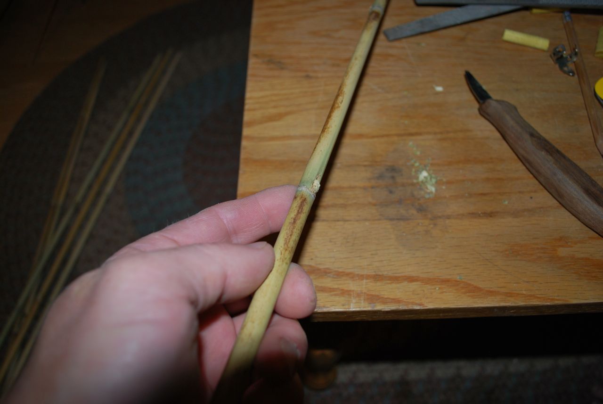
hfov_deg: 67.3
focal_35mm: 27
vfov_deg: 48.1
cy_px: 202
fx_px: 453
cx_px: 302
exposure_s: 1/60
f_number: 3.5
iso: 200
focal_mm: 18
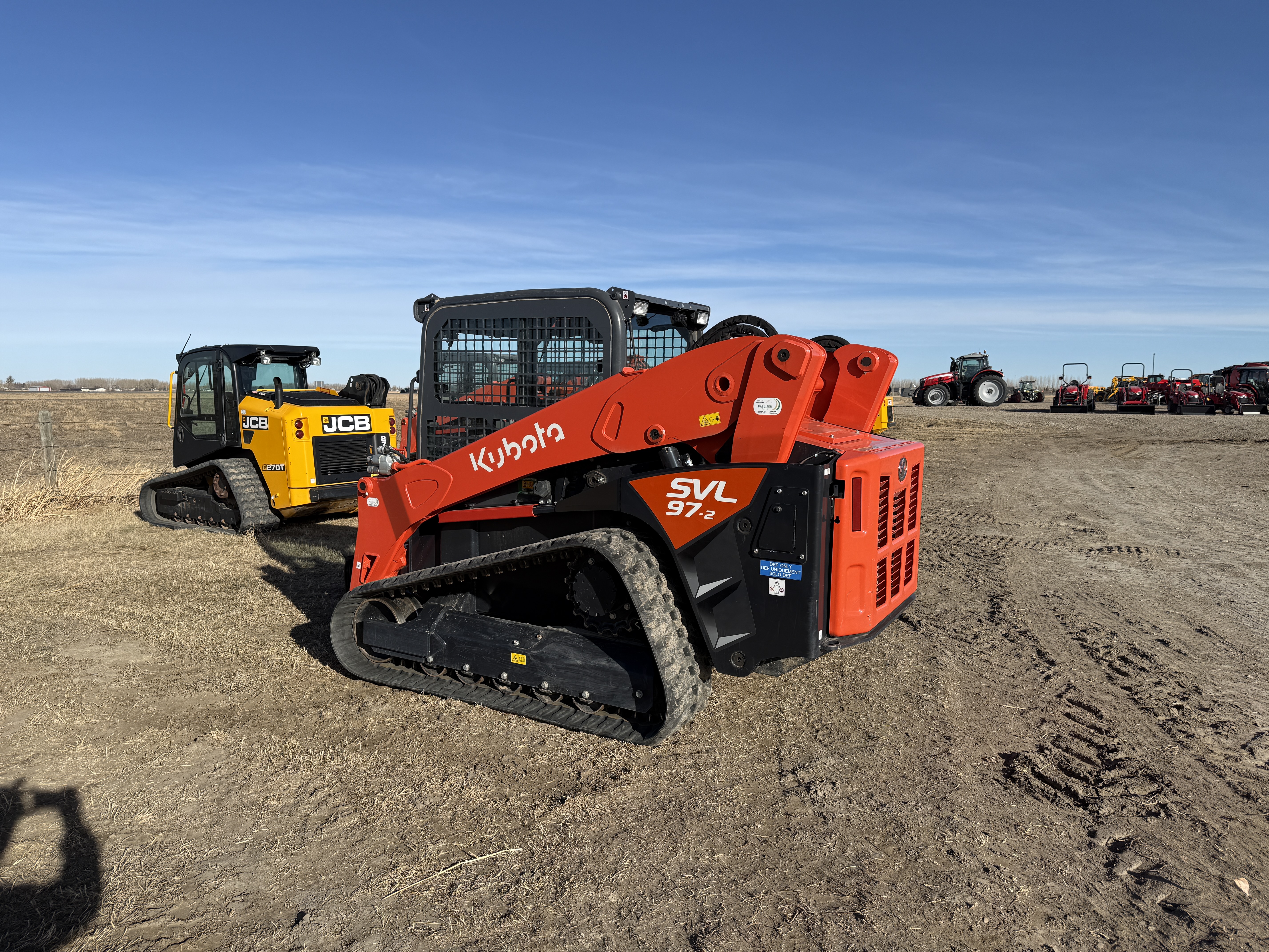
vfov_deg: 56.8
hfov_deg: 71.6
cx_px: 634
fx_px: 880
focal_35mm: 24
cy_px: 476
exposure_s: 1/4673
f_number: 1.78
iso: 80
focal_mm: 6.76
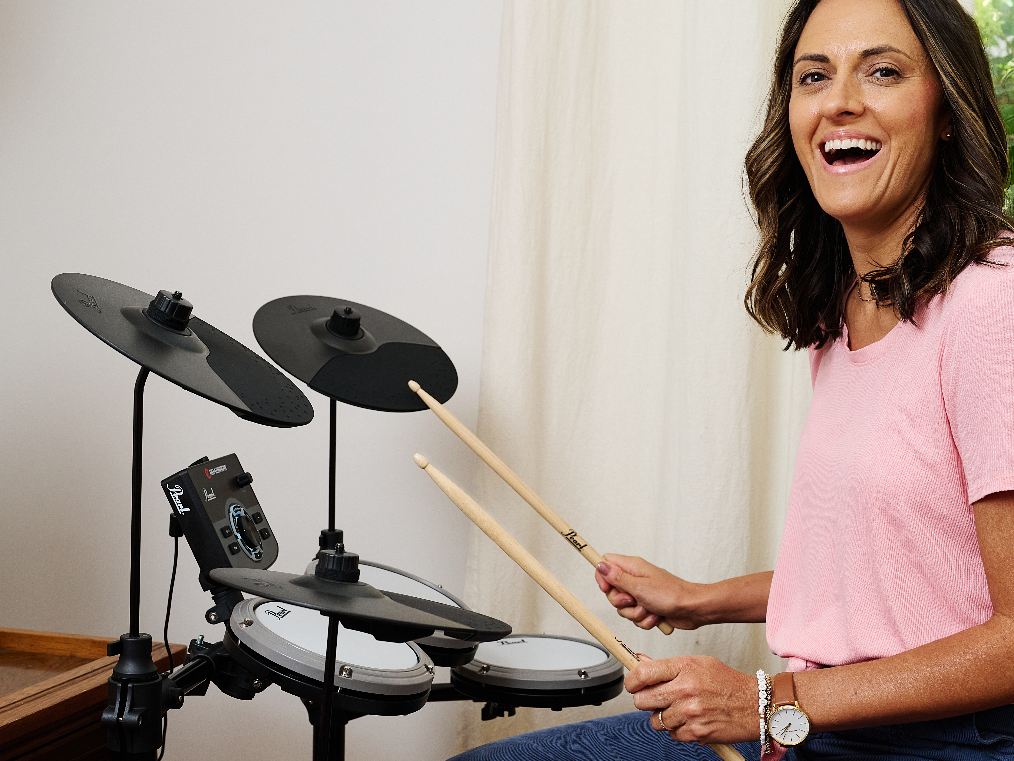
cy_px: 429
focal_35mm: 62
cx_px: 563
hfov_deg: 31.2
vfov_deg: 23.6
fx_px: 1816
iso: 640
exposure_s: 1/160
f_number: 6.3
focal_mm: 42
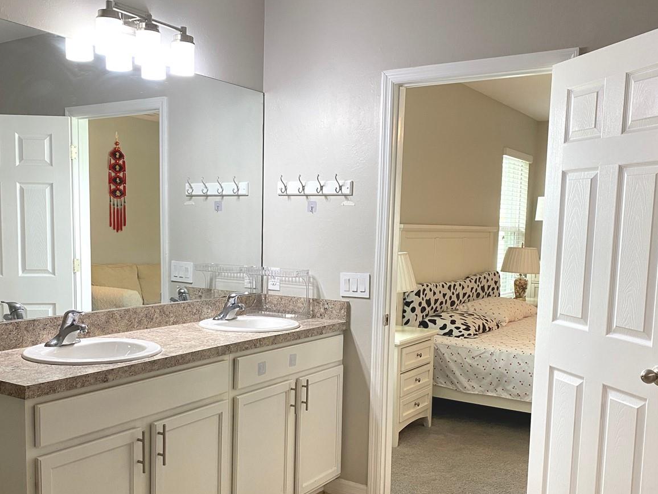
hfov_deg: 51.3
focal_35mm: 36
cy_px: 304
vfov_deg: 39.4
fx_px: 684
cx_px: 310
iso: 100
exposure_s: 1/60
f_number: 1.8
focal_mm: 4.25
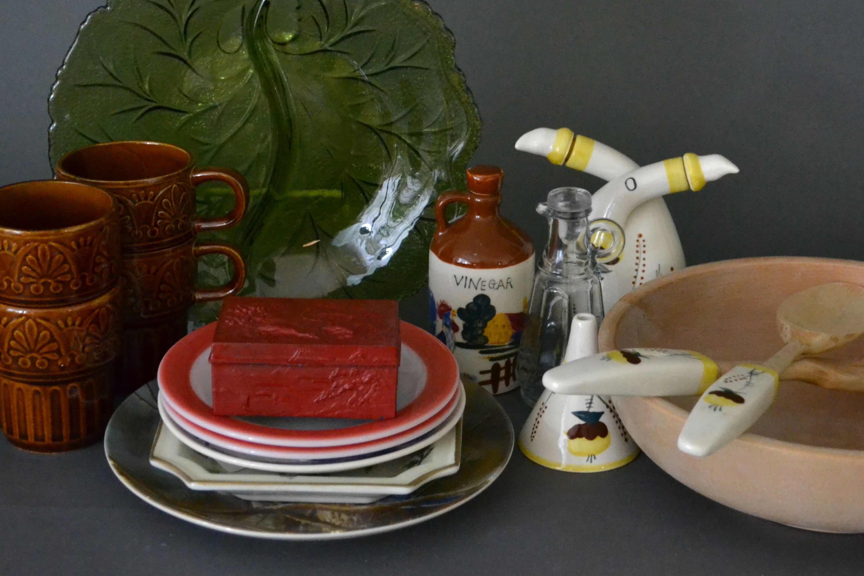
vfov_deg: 15.2
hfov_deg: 22.6
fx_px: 2160
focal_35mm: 90
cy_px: 188
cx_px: 494
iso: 3200
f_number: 5.6
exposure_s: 1/60
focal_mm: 40
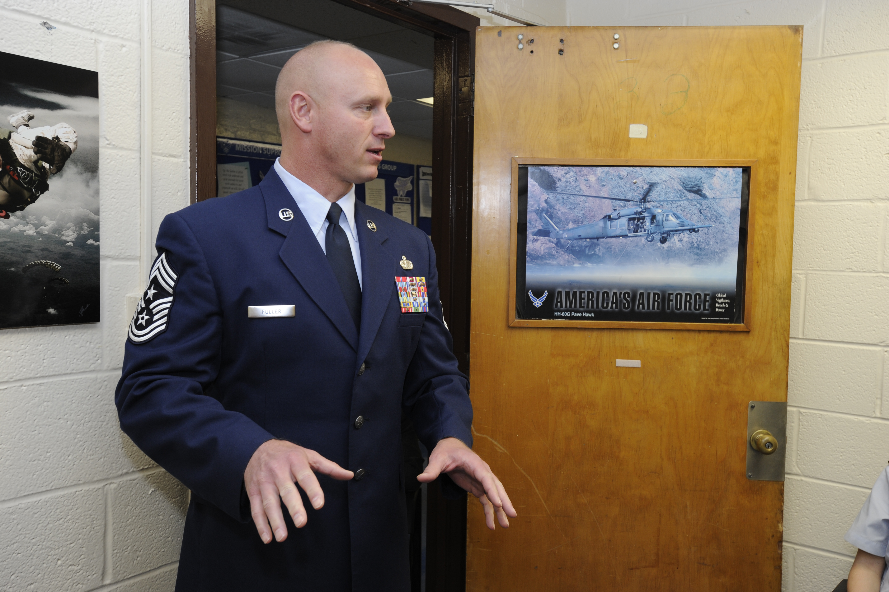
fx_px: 864
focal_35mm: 35
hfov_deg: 54.5
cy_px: 296
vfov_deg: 37.8
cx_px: 444
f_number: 6.3
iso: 800
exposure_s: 1/60
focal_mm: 35
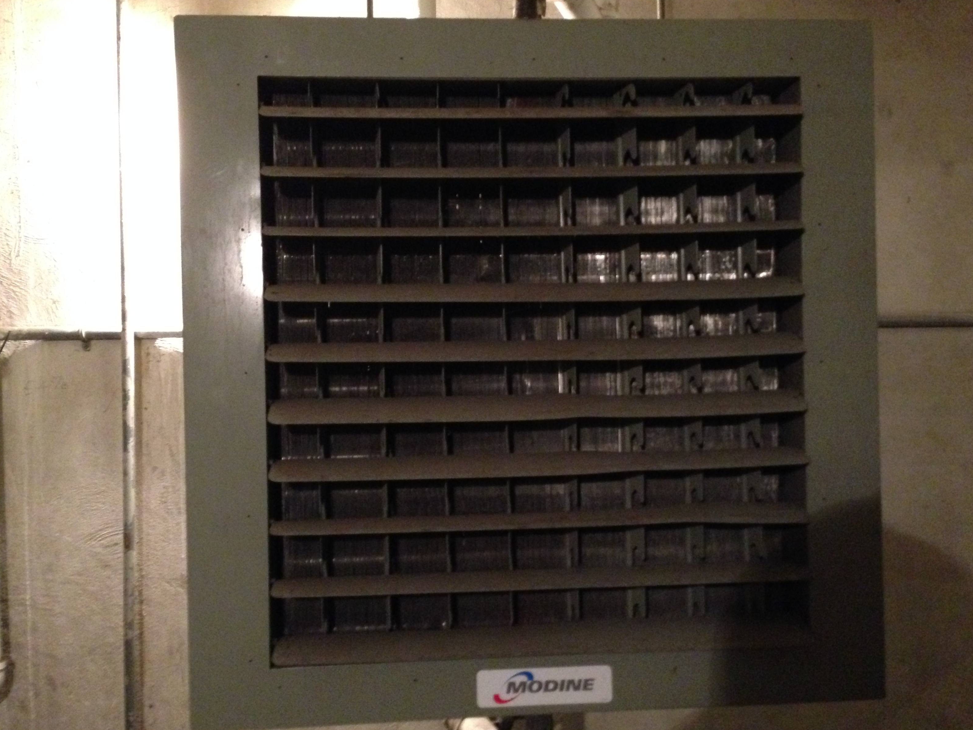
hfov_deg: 54.0
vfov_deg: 41.8
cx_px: 499
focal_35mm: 34
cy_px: 373
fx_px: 956
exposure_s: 1/15
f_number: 2.4
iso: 800
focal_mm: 4.12
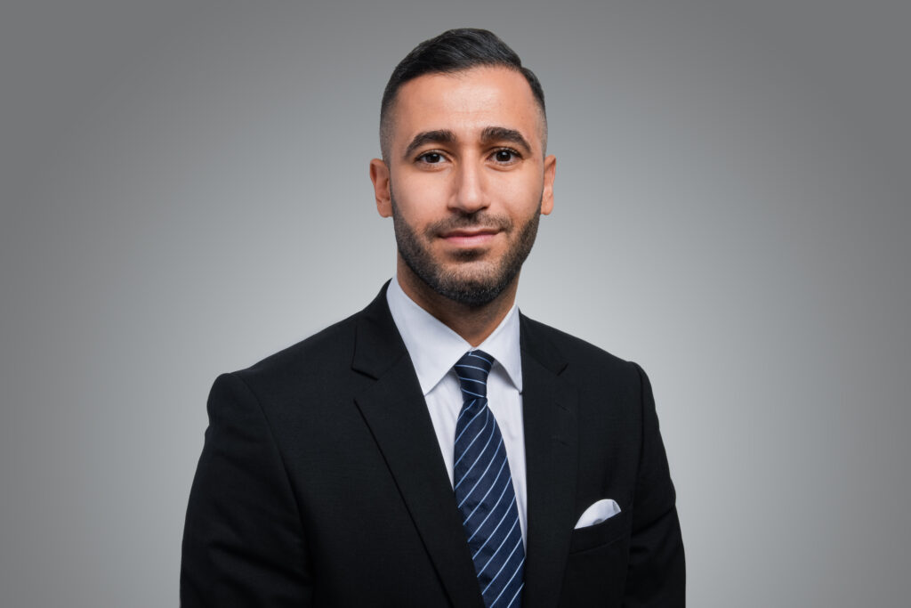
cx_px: 456
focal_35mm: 40
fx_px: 1012
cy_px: 304
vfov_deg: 33.4
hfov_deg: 48.5
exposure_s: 1/200
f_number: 18
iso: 80
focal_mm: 40
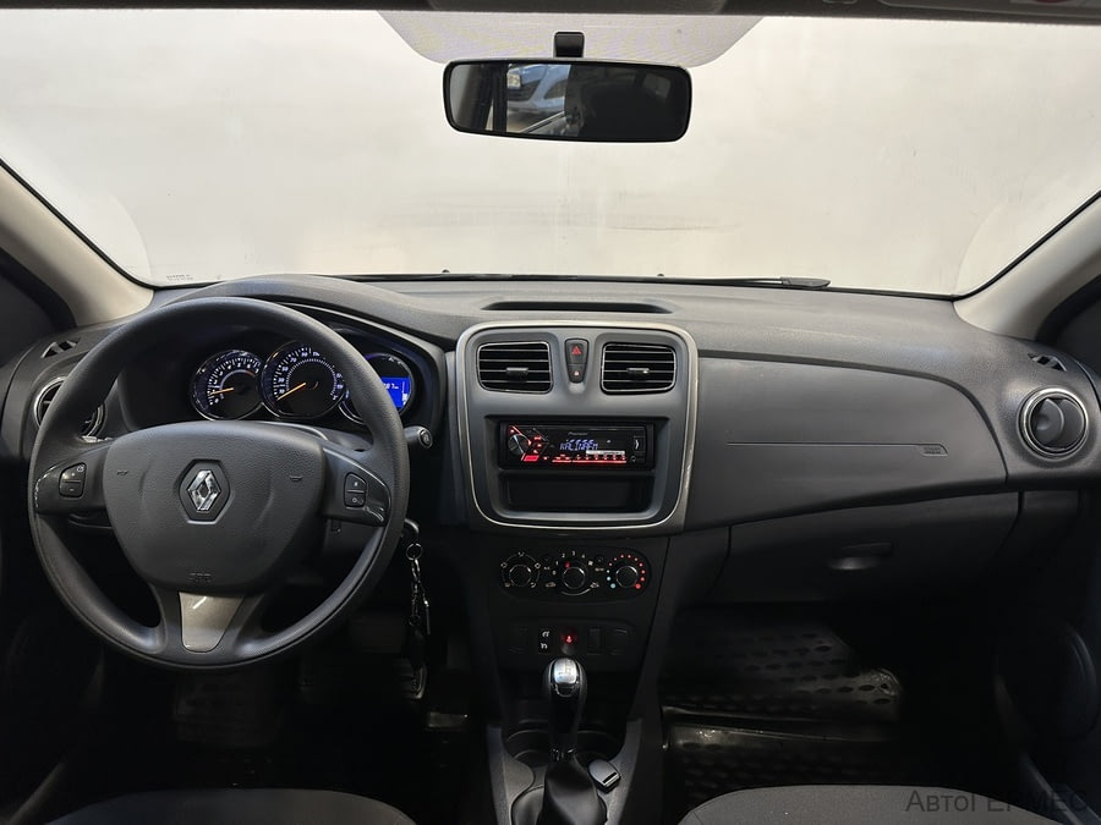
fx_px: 763
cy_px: 412
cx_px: 550
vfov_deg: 56.8
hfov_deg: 71.6
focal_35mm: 24
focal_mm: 6.86
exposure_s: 1/50
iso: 160
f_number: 1.78
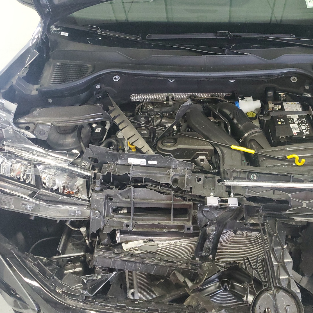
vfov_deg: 49.7
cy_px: 168
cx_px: 199
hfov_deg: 49.2
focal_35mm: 33
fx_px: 338
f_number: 1.5
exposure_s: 1/60.2
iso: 378
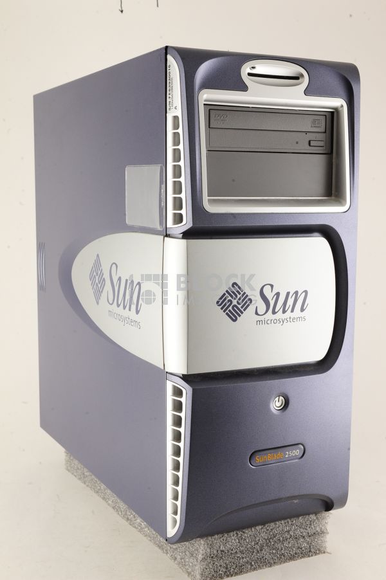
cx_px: 193
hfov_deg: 27.0
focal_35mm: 50
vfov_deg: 39.6
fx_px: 805
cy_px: 290
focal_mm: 50
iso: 1600
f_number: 13
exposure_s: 1/160
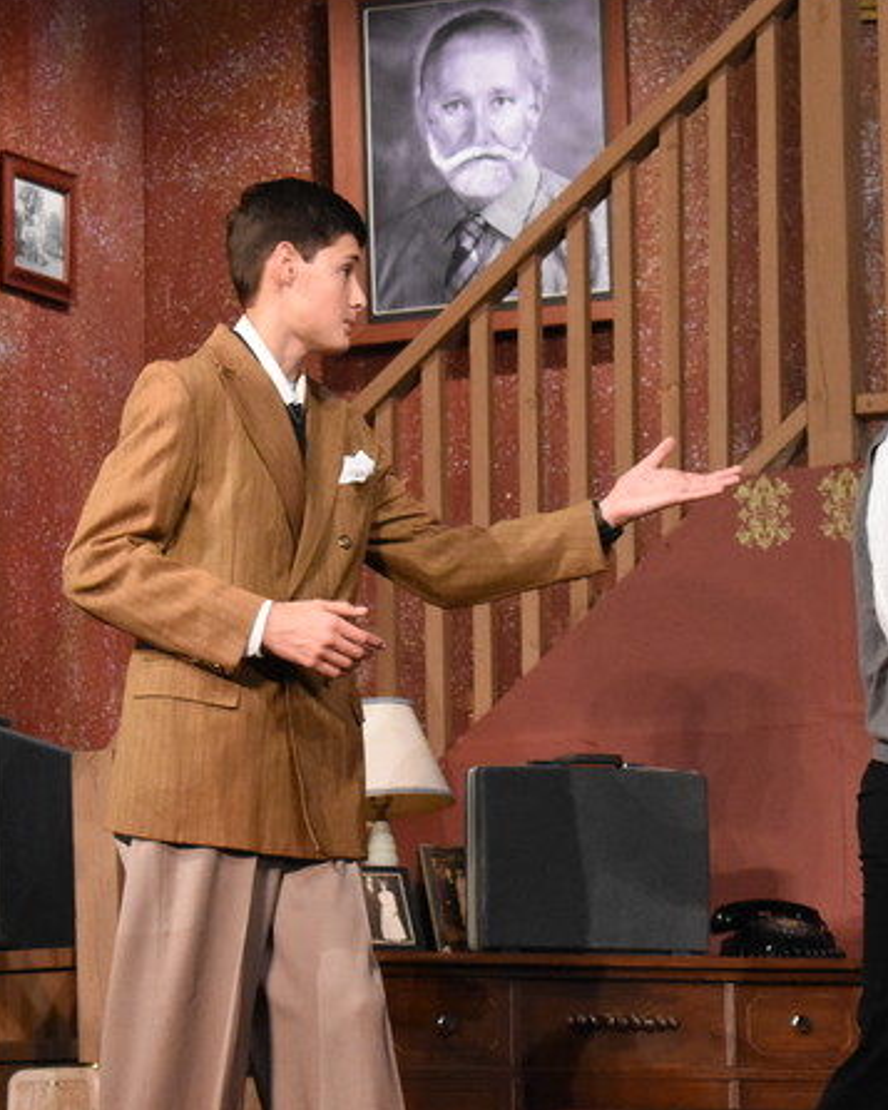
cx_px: 510
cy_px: 566
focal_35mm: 139
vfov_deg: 13.9
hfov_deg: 11.1
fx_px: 4560
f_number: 5.6
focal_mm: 55
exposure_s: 1/500
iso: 6400
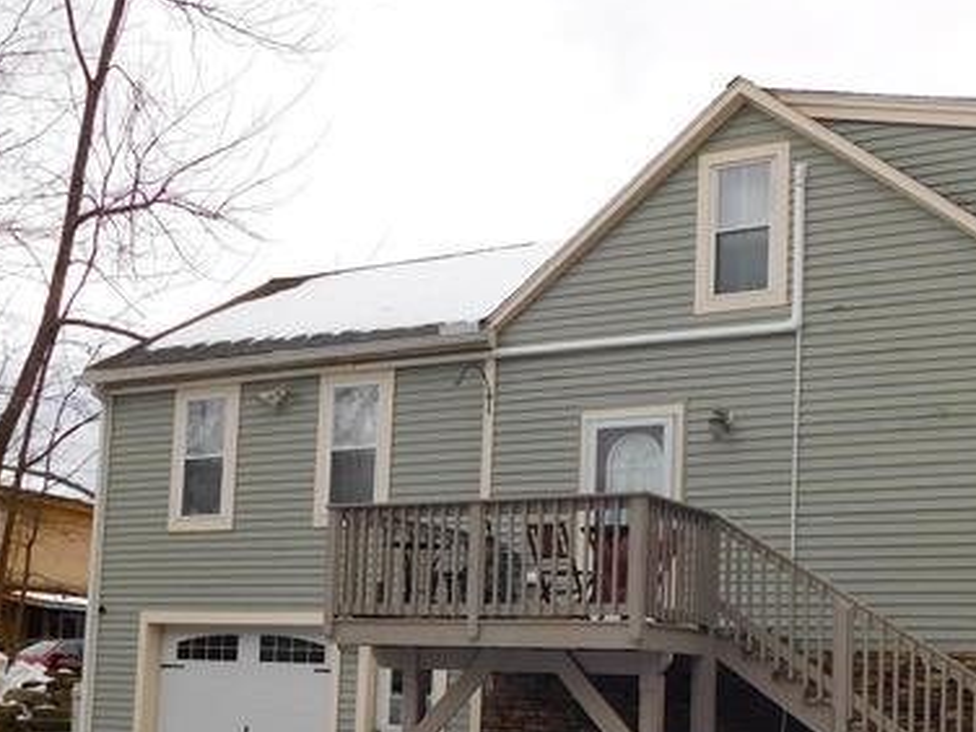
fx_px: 1438
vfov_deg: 27.9
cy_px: 592
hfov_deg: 37.4
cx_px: 584
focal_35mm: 51
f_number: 3.2
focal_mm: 5.3
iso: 125
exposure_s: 1/640
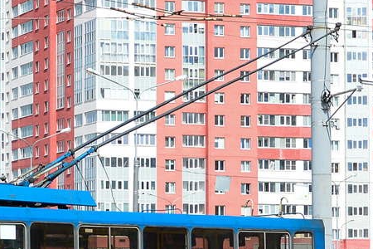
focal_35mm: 150
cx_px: -37
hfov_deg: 13.4
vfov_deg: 9.1
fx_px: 1554
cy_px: 144
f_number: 5.6
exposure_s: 1/500
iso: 100
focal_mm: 30
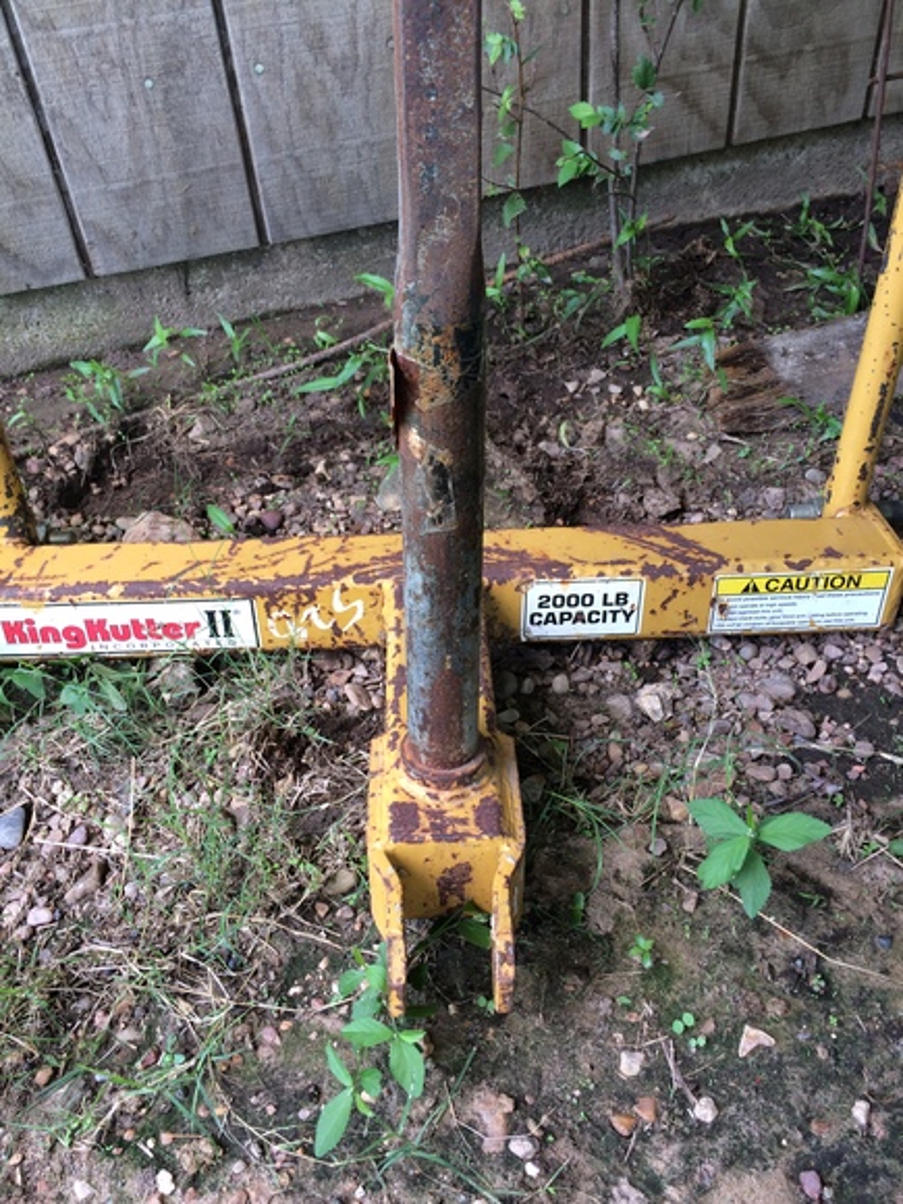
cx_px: 452
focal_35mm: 29
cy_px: 602
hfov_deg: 48.2
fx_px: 1009
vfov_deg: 61.7
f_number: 2.2
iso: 40
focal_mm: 4.15
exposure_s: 1/60
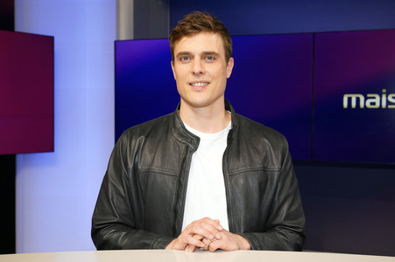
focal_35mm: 44
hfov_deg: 44.5
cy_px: 131
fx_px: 482
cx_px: 198
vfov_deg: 30.5
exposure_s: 1/160
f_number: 5
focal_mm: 44
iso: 2000
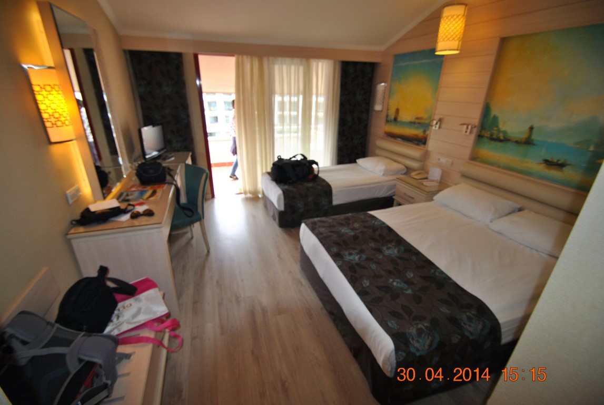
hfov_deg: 100.3
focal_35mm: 15
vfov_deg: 77.5
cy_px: 202
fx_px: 252
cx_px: 302
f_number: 3.5
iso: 200
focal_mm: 10
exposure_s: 1/60
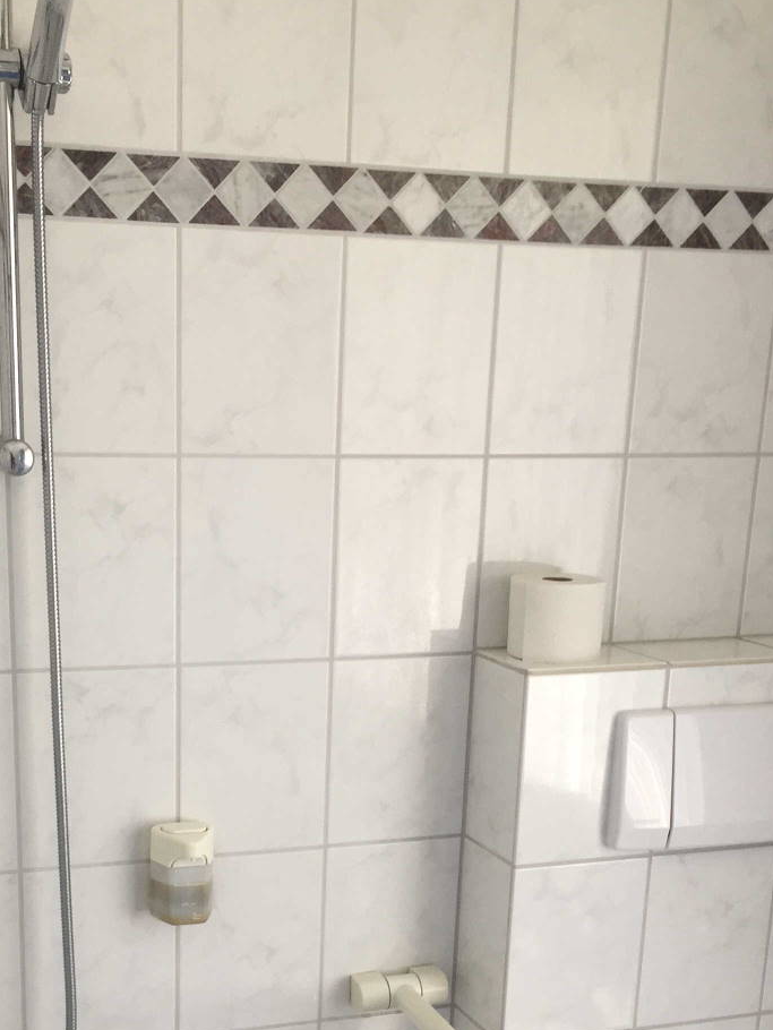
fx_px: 1548
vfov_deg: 35.3
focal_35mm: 52
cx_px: 311
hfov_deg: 28.0
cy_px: 864
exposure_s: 1/100
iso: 50
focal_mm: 4.15
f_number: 2.2
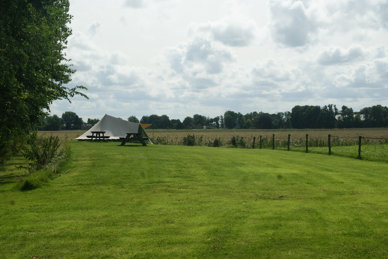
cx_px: 194
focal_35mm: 60
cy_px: 130
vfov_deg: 22.7
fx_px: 647
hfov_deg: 33.4
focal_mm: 40
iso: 100
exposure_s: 1/160
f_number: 13
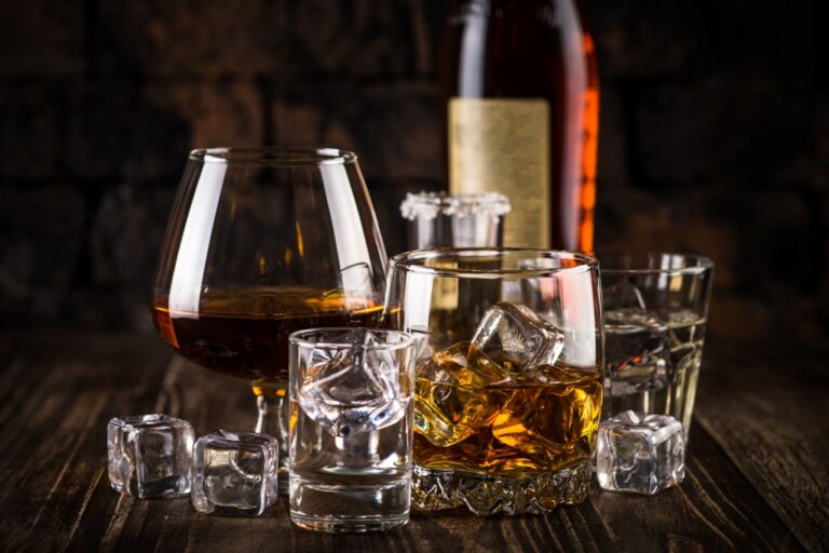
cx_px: 414
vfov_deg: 13.7
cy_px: 276
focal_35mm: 100
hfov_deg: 20.4
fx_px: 2303
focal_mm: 100
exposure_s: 1/125
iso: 125
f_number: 5.6
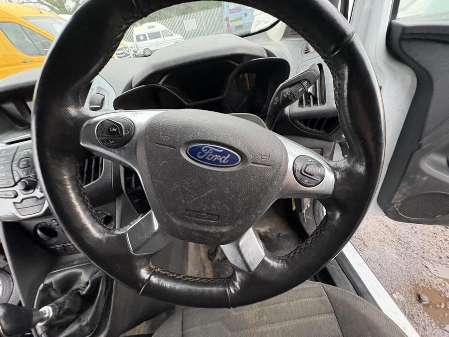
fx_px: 182
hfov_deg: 102.1
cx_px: 224
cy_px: 168
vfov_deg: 85.7
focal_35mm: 14
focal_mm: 2.22
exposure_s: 1/60
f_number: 2.2
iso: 500
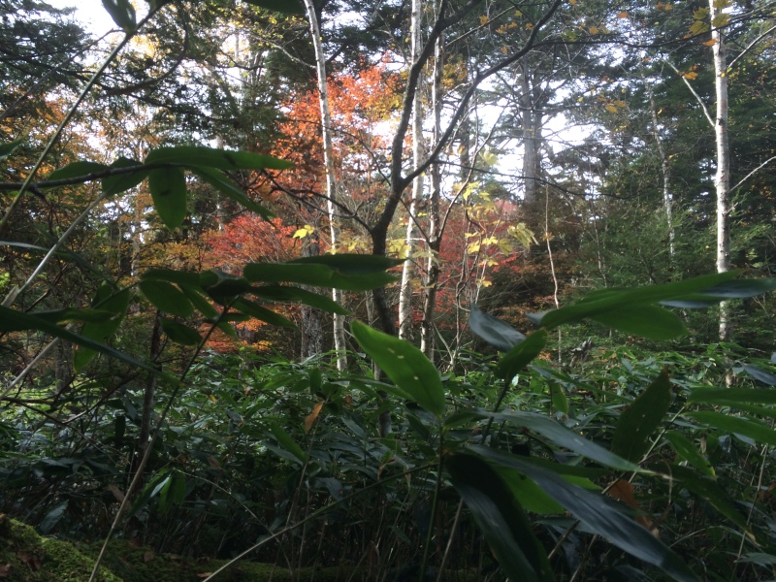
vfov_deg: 46.8
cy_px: 291
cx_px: 388
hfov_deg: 60.0
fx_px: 673
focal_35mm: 30
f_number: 2.2
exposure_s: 1/213
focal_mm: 4.12
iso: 32
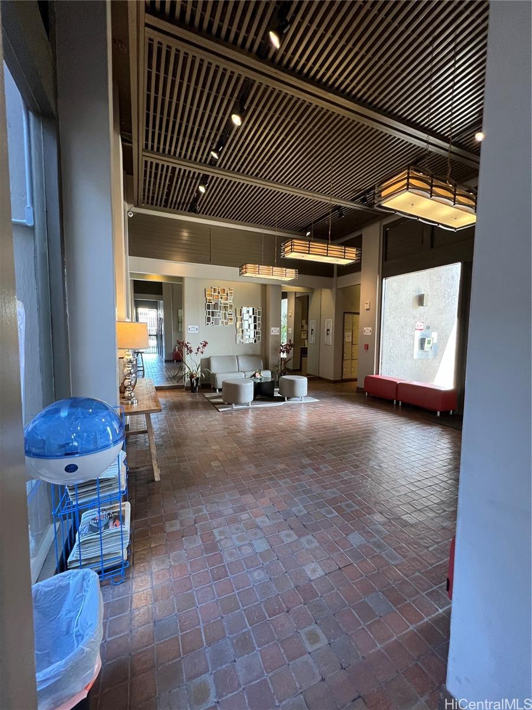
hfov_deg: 89.9
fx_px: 266
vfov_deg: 106.2
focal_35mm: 13
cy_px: 355
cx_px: 266
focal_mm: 1.57
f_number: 1.8
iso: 400
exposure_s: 1/60
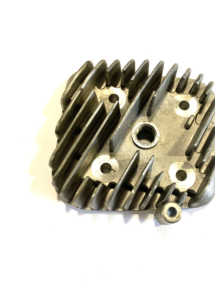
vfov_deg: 52.6
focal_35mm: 35
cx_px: 138
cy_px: 140
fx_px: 290
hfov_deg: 40.3
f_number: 1.8
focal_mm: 4.25
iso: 200
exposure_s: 1/50
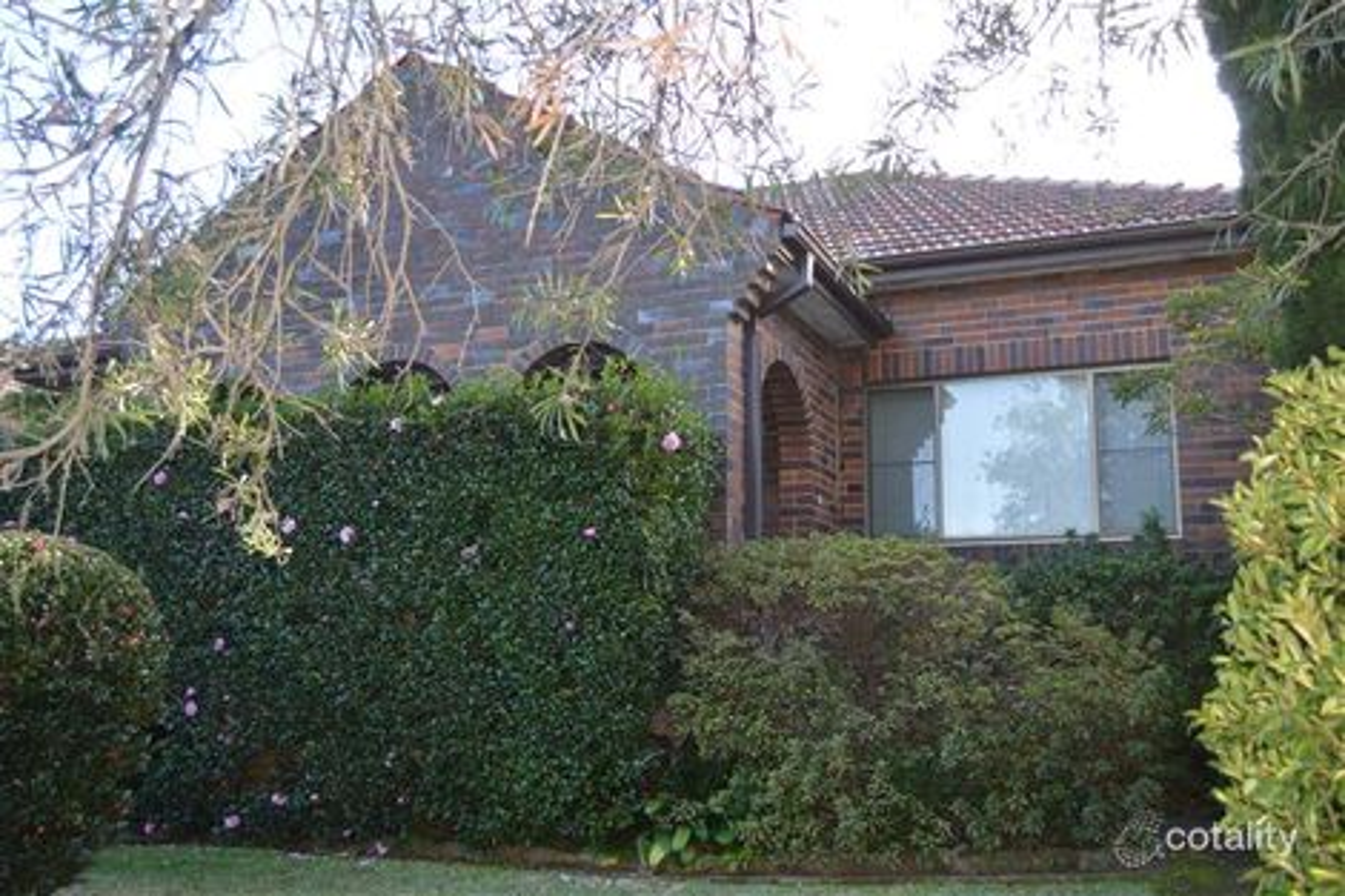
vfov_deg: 39.9
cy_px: 448
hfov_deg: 57.2
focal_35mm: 33
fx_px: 1232
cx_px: 672
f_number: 4
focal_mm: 22
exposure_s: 1/125
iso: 220
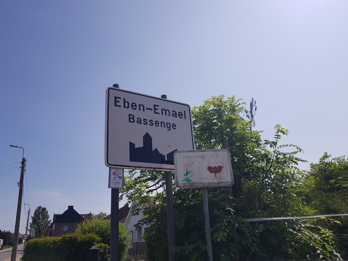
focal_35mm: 26
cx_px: 174
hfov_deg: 67.3
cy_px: 130
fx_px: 261
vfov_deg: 53.1
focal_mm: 4.3
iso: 40
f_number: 1.7
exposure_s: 1/3936
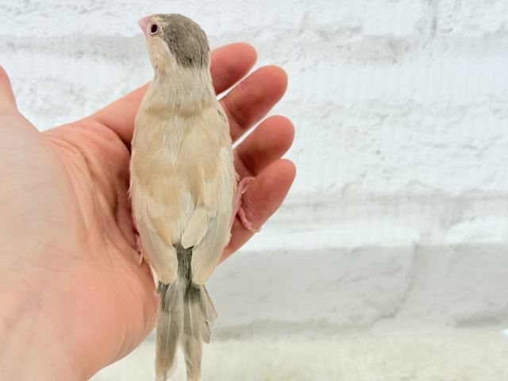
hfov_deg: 36.8
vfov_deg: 28.0
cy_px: 190
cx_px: 254
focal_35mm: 52
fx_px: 763
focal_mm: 5.96
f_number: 1.6
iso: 50
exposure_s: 1/100
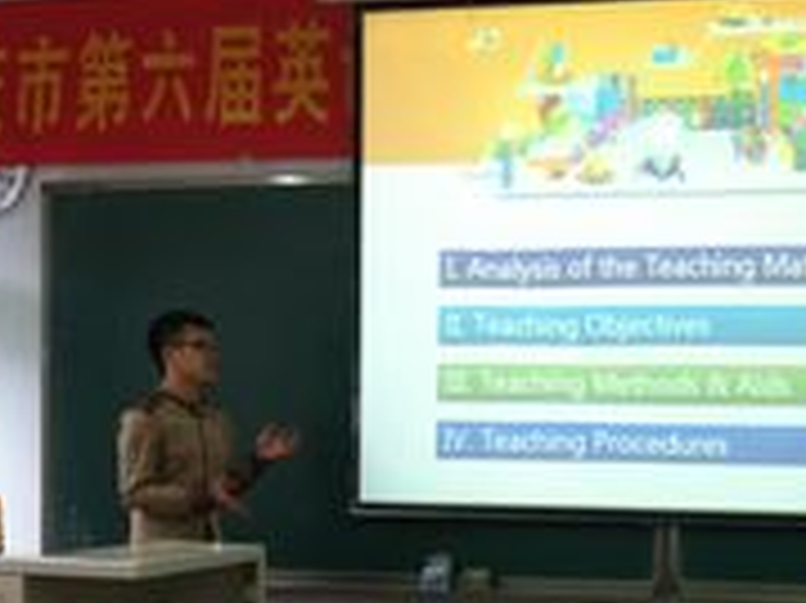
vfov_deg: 18.7
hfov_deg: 24.5
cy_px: 484
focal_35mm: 78
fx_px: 1815
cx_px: 689
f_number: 2.8
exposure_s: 1/15
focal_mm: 3.85
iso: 80
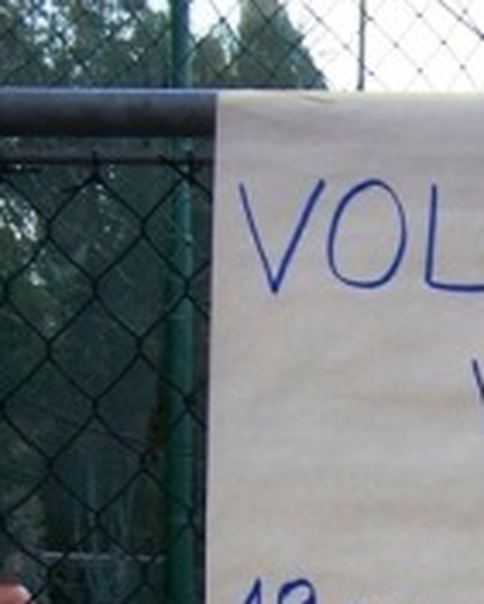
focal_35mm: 114
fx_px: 2039
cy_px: 777
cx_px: 687
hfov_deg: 12.9
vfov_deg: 16.0
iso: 80
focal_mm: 6.3
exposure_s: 1/100
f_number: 2.8
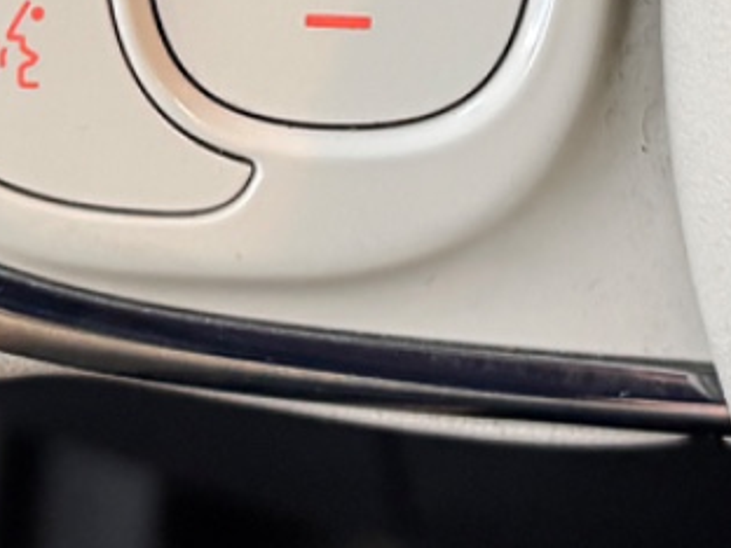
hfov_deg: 16.0
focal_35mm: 123
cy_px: -201
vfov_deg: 11.7
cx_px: 269
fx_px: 2597
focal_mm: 6.76
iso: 400
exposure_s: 1/50
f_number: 1.78
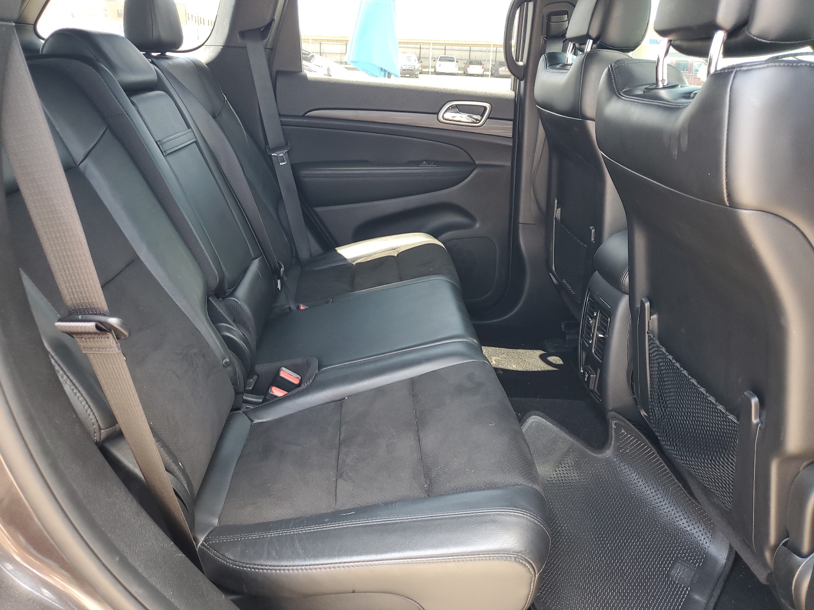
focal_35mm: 26
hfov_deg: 67.3
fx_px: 611
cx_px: 407
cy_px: 305
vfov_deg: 53.1
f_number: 1.5
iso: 62
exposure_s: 1/60.2
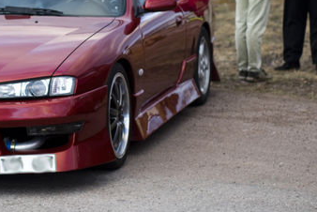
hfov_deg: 14.3
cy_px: 61
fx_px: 1251
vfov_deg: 9.7
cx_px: 48
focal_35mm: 142
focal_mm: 50
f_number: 2.5
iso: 200
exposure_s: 1/250
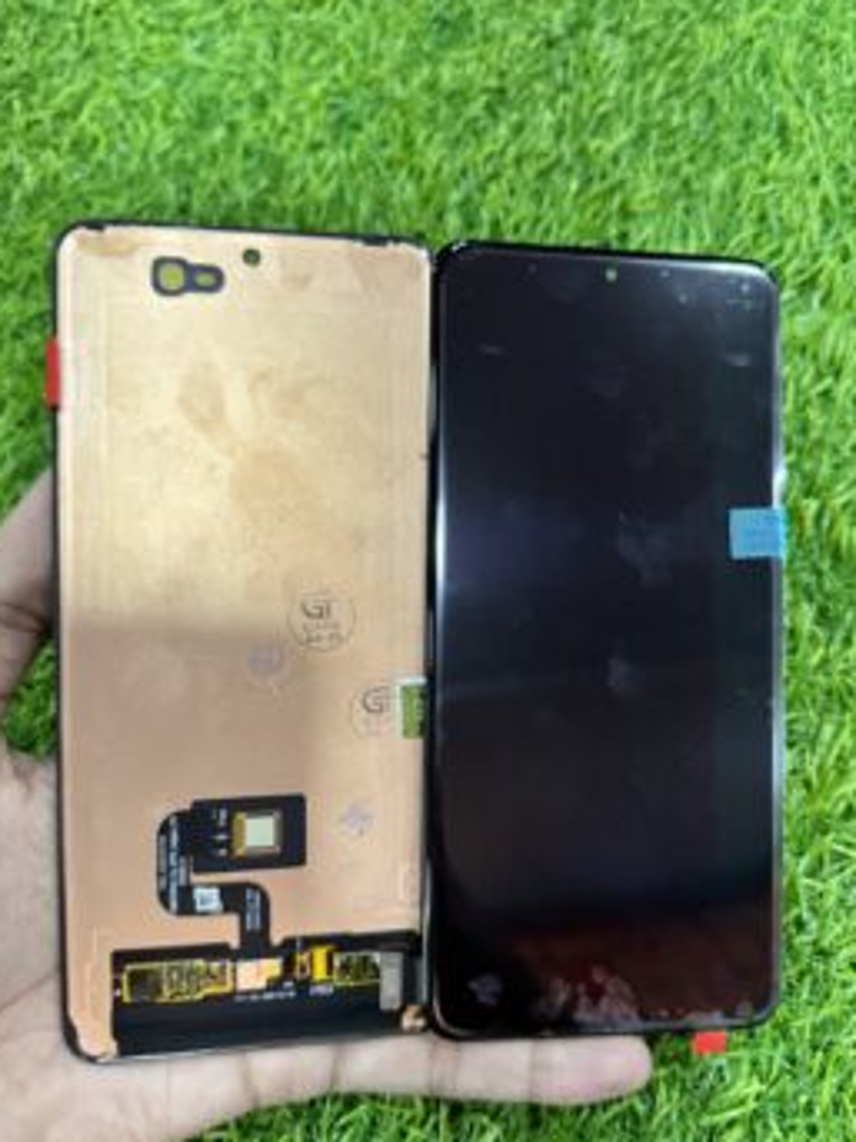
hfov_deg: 49.7
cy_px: 606
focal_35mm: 28
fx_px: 924
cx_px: 426
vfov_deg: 63.4
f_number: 1.78
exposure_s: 1/100
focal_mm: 6.76
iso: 160
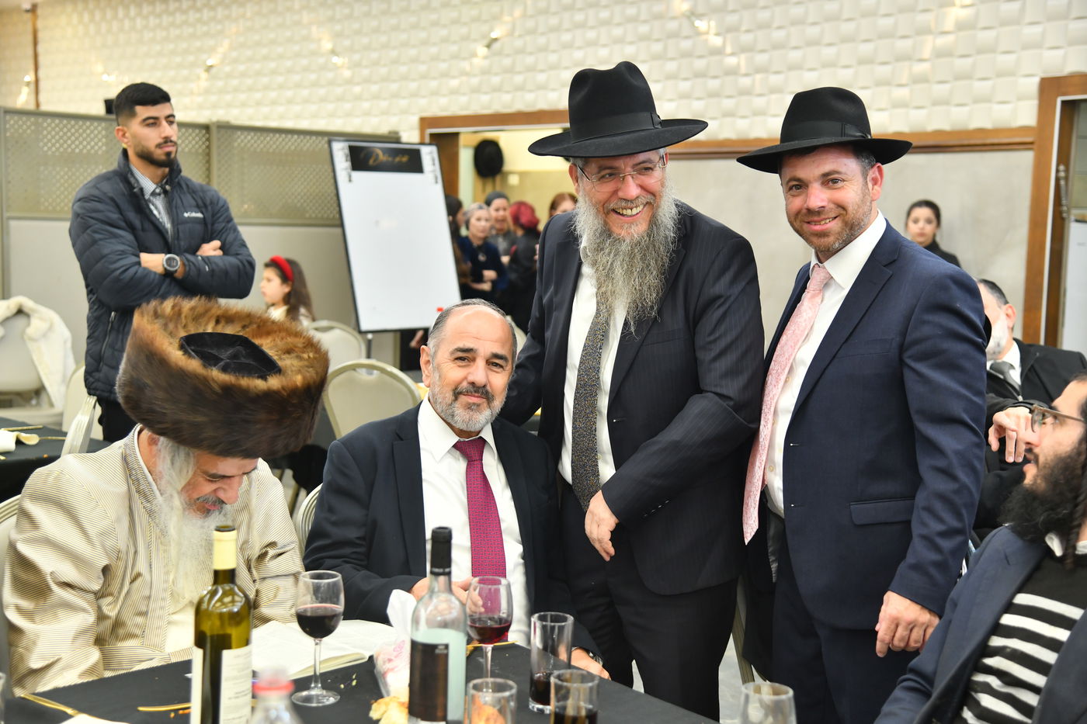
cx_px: 544
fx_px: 1570
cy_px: 362
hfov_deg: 38.2
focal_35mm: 52
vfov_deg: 26.0
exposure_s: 1/200
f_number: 4.5
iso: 1000
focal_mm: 52
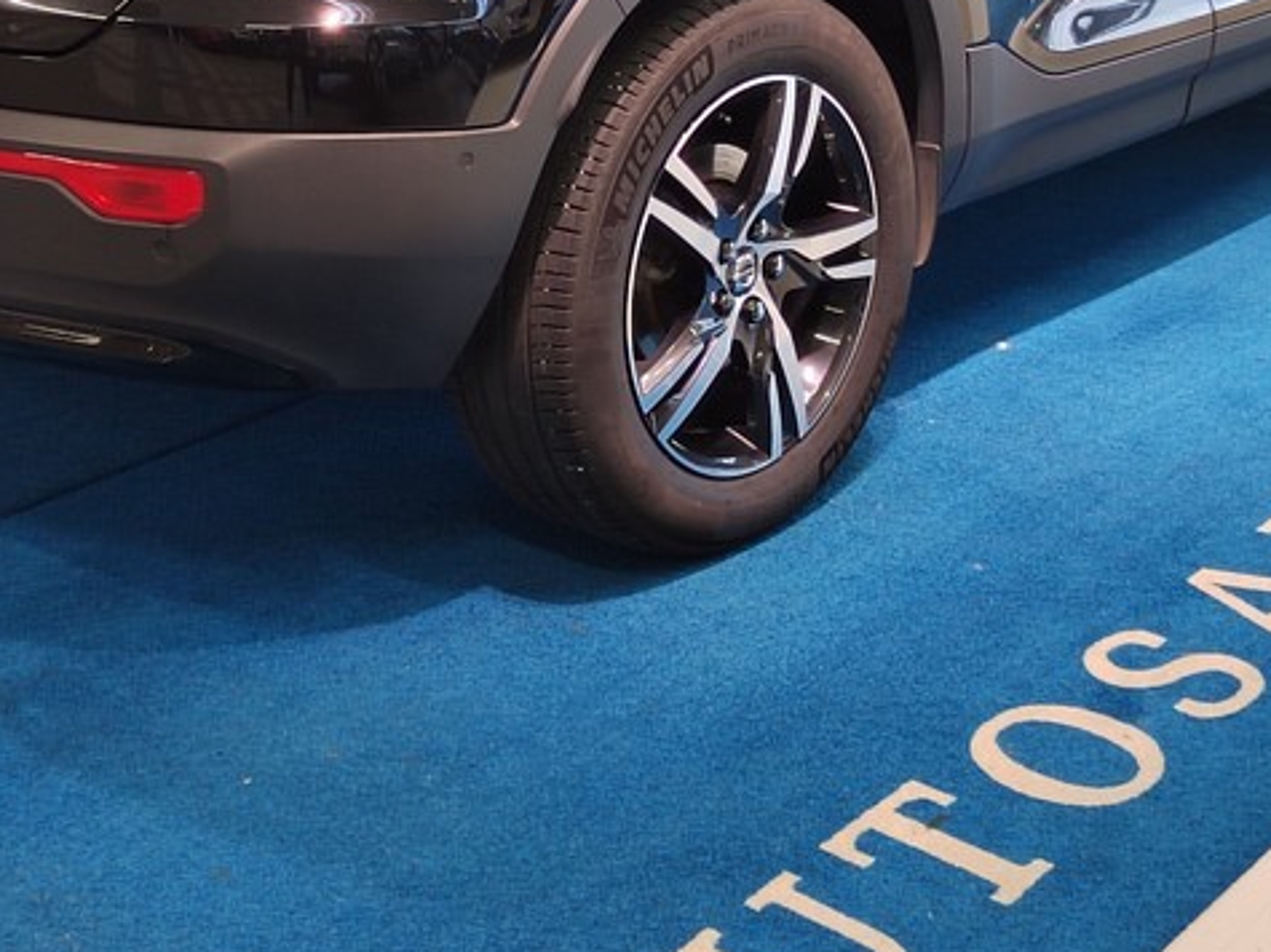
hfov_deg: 30.3
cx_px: 601
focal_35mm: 64
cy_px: -8
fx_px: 2349
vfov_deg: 22.0
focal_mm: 5.52
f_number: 1.9
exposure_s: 1/100
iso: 356
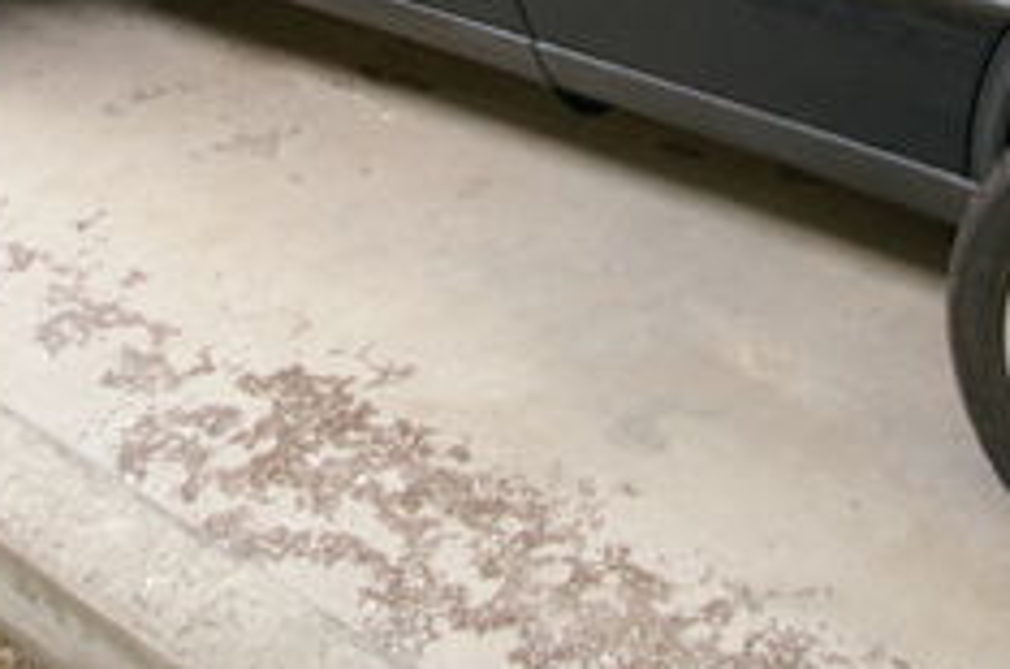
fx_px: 2072
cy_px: -121
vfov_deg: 17.5
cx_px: 630
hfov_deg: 27.3
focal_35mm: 74
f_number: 3.5
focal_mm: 18
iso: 800
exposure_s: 1/30
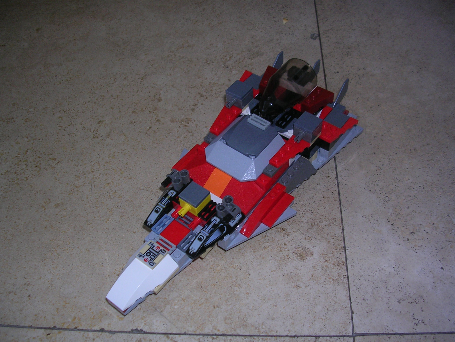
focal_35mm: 38
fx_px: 499
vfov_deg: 37.7
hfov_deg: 49.0
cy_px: 171
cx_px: 228
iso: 50
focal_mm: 5.8
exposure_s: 1/60.1
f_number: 2.8
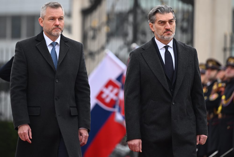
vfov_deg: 6.9
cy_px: 78
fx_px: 1301
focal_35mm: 200
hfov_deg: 10.3
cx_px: 117
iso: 800
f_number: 2.8
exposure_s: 1/500
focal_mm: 200
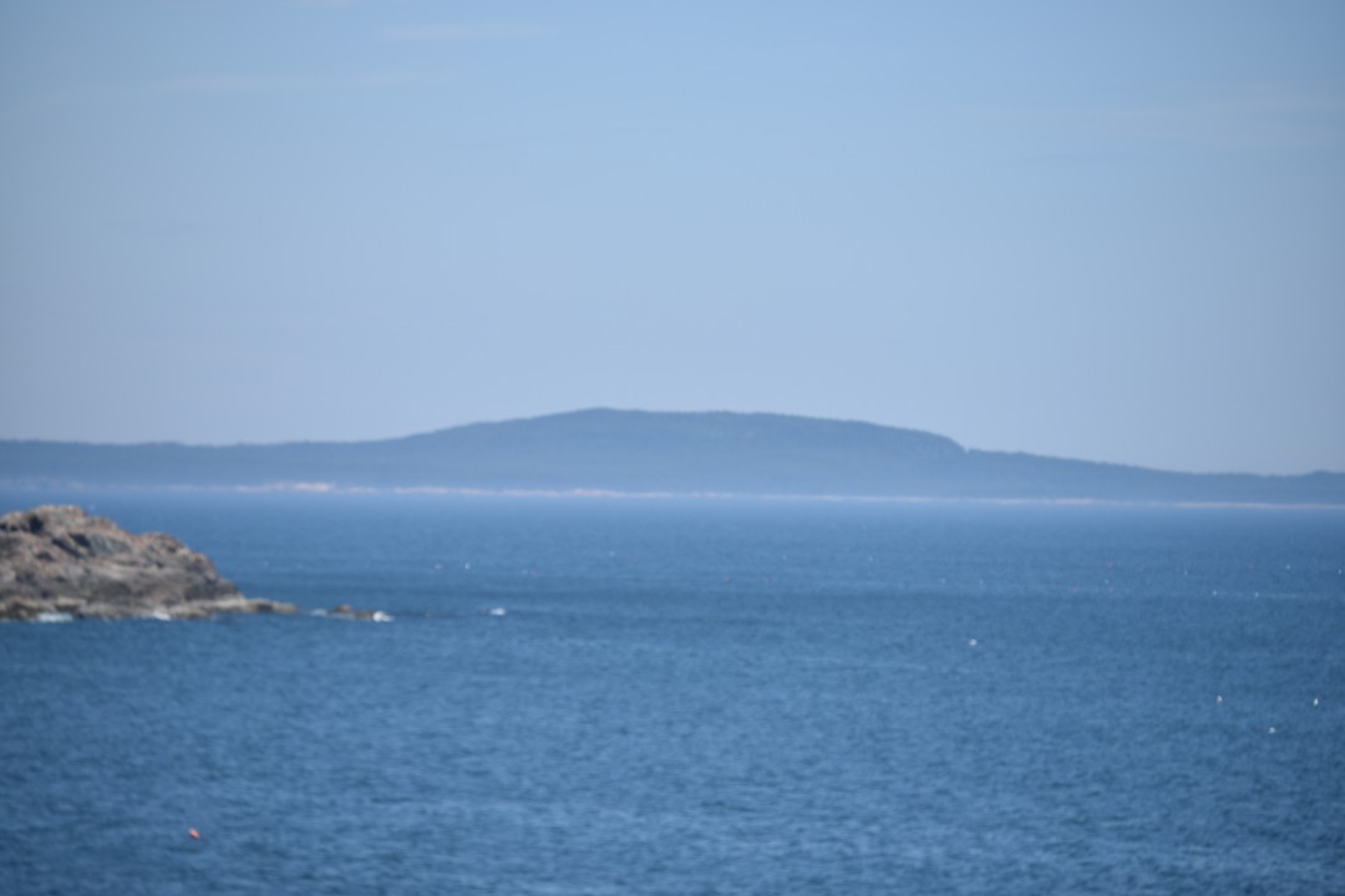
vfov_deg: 6.8
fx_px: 7565
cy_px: 448
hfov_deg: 10.2
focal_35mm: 202
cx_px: 672
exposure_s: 1/800
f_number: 5
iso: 100
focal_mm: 135
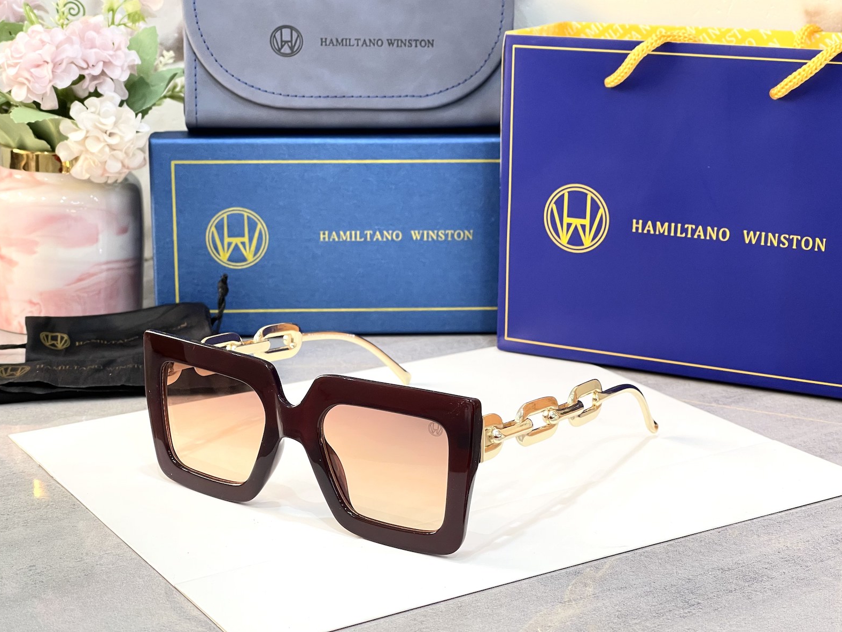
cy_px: 312
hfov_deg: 29.8
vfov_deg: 22.6
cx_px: 421
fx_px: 1581
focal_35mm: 65
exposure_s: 1/100
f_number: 2.2
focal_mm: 7.5
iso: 200
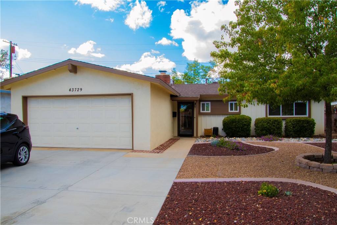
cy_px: 112
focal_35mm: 27
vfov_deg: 47.9
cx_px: 168
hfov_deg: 67.4
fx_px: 253
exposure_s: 1/30
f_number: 22
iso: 500
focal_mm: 18
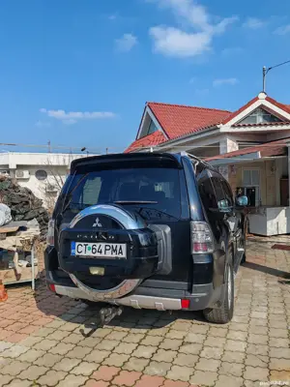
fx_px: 302
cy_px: 194
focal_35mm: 27
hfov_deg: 51.4
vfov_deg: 65.3
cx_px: 145
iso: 50
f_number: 1.9
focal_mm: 6.12
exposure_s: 1/790
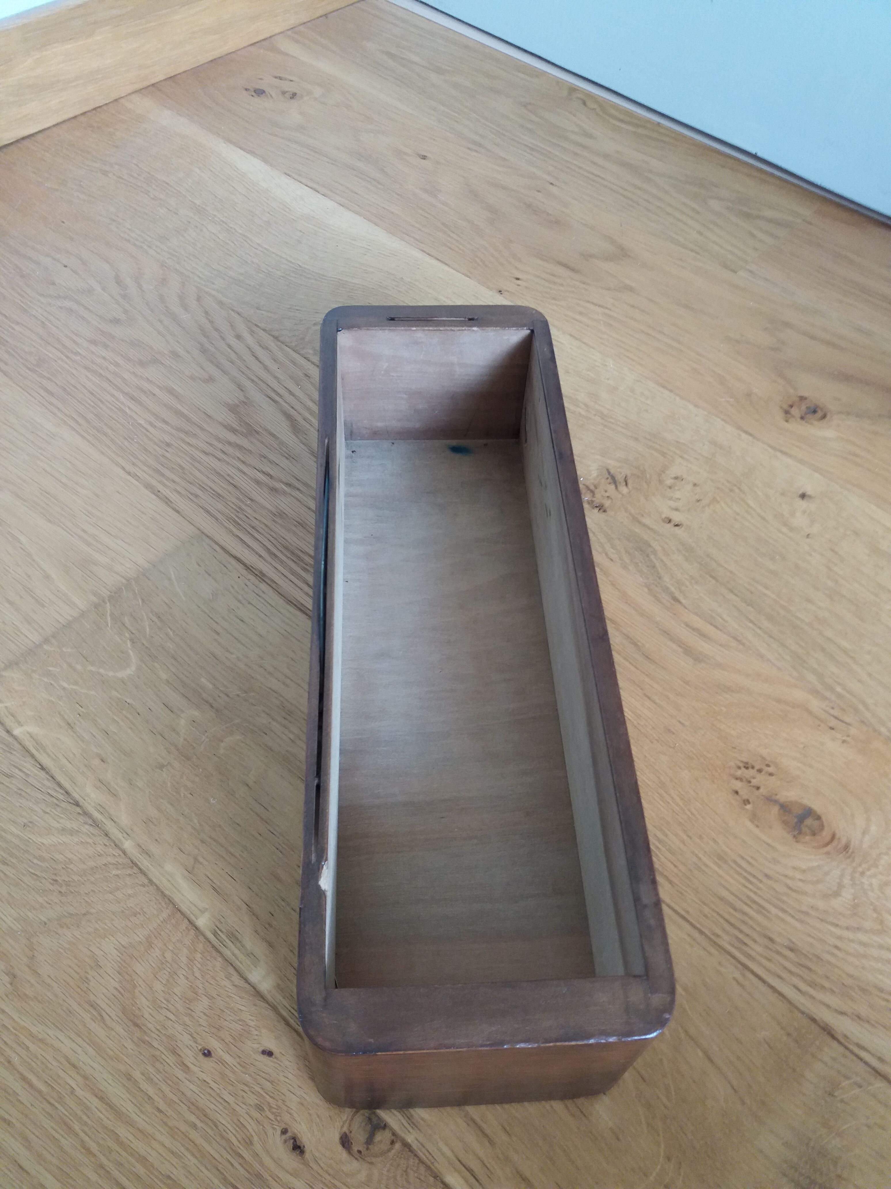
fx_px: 961
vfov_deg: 63.4
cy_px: 594
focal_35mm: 28
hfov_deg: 49.7
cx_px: 446
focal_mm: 3.7
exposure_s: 1/33
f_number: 1.9
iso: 125
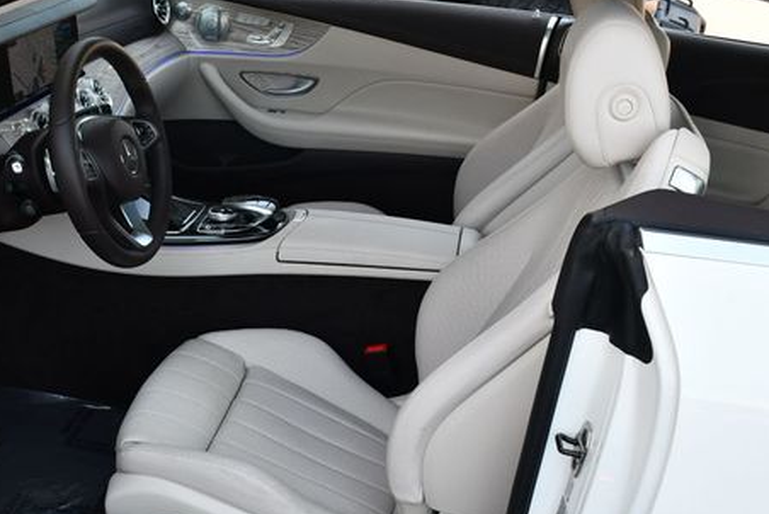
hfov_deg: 38.6
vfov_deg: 26.5
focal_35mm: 51
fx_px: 1090
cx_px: 288
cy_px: 300
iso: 400
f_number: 5.6
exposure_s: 1/250
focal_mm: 18
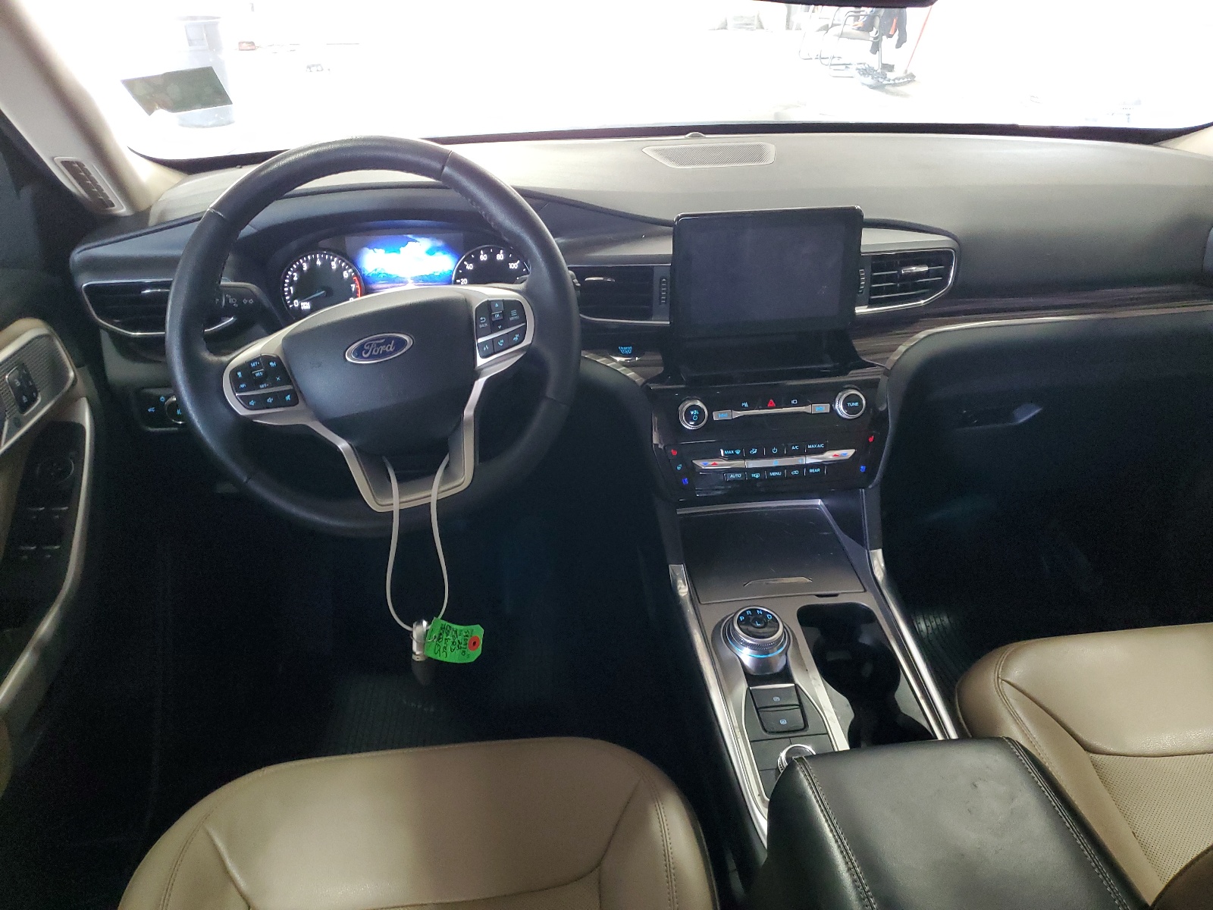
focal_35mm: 26
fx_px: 911
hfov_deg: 67.3
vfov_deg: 53.1
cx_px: 606
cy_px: 455
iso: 419
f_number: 1.5
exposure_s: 1/60.2
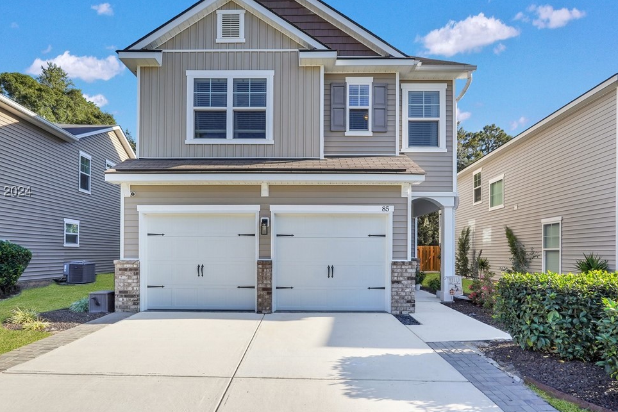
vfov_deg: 67.3
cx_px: 295
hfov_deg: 89.9
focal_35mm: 18
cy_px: 194
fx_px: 309
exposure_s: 1/500
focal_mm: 16
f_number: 9
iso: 320
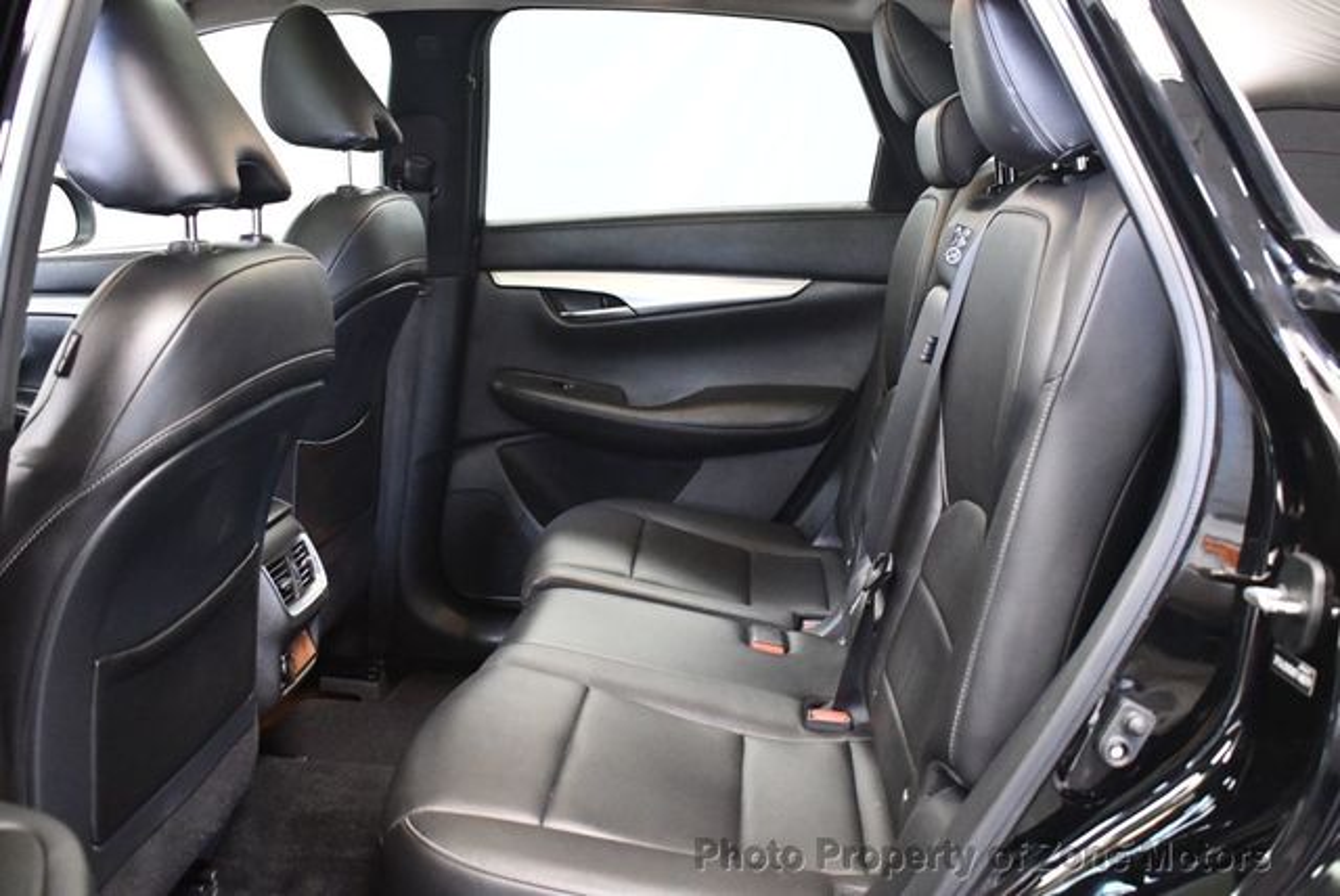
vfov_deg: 36.9
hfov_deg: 53.1
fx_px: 1341
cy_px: 448
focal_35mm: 36
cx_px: 670
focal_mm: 18
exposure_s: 1/60
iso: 5000
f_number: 3.5
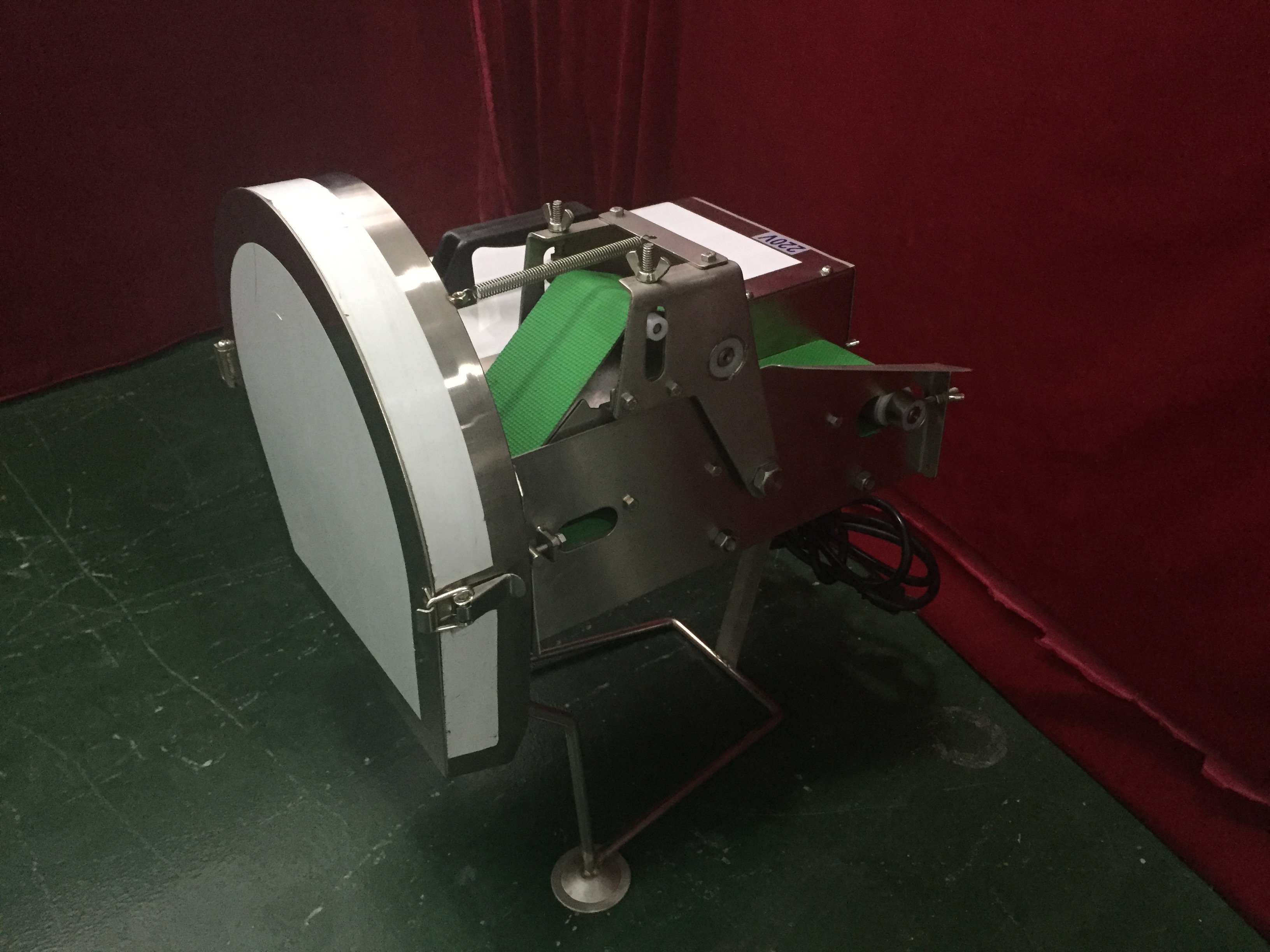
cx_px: 635
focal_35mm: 29
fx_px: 1064
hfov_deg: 61.7
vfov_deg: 48.2
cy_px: 476
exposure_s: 1/17
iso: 320
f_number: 2.2
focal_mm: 4.15
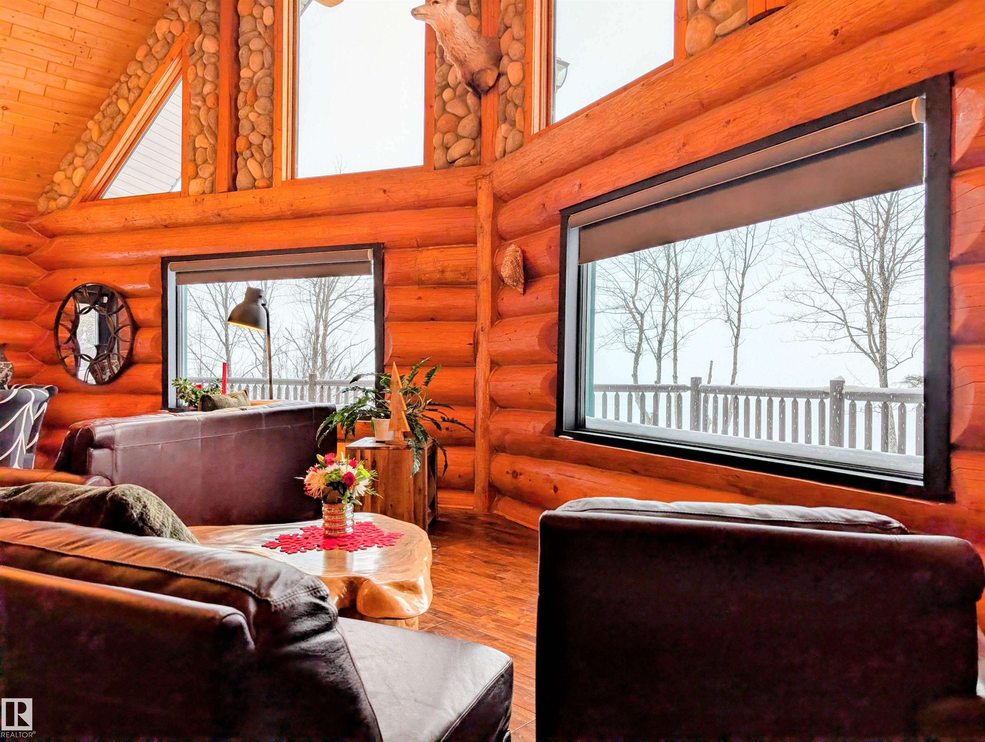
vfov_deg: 56.9
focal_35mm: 24
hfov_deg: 71.5
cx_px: 492
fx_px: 684
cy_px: 371
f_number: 1.68
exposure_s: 1/60
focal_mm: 6.9
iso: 24
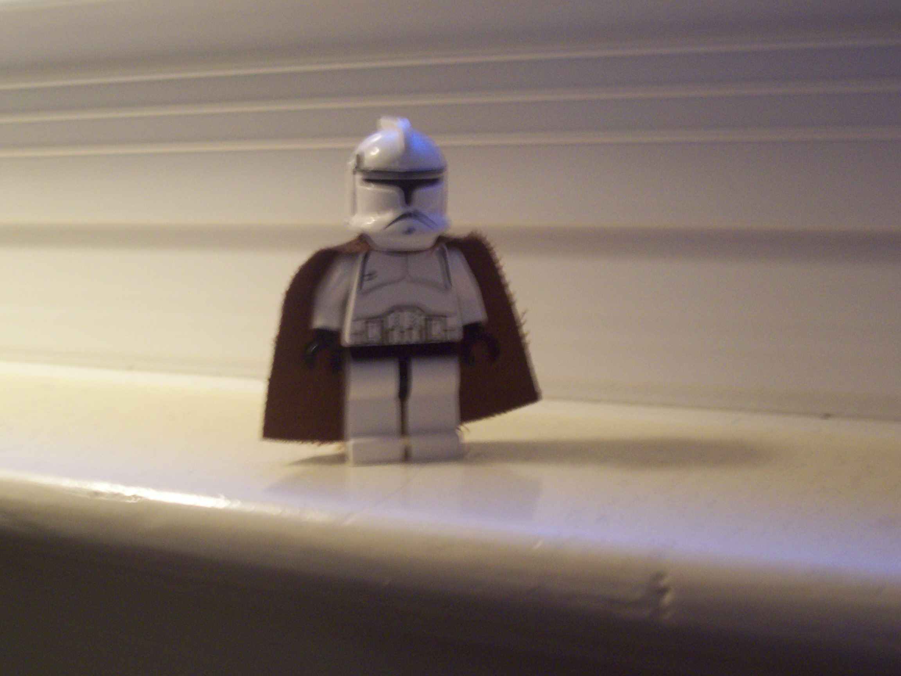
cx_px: 450
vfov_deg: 27.5
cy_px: 338
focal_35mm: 53
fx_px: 1380
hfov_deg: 36.2
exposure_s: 1/8.24
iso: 160
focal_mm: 8.7
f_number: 3.2
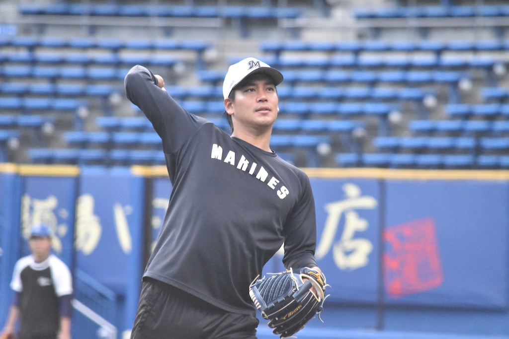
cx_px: 254
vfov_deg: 3.1
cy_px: 170
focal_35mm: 450
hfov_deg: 4.6
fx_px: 6363
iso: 10000
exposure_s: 1/3200
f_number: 7.1
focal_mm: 300
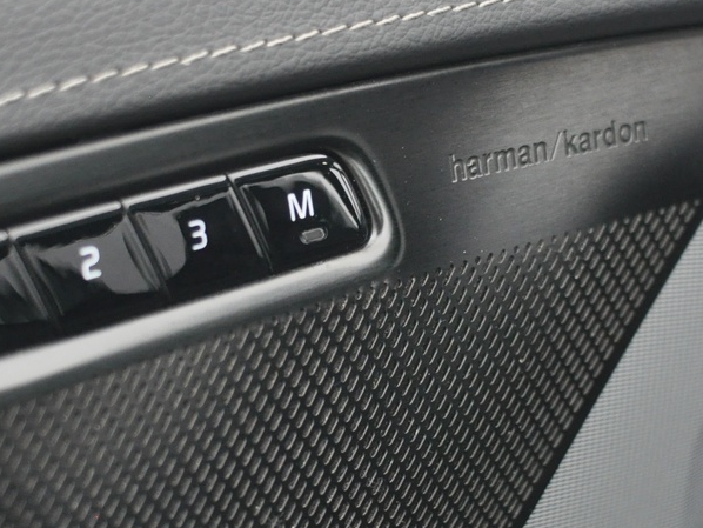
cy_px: 236
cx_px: 419
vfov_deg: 15.7
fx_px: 1910
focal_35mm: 94
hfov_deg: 20.8
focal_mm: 24
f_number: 2.8
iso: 1000
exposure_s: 1/30
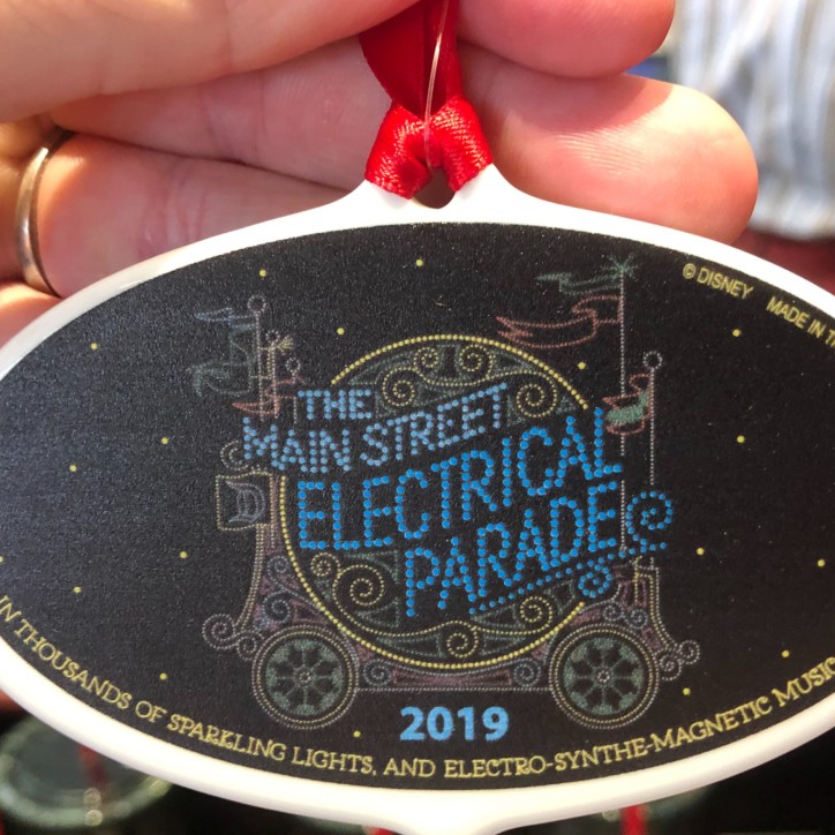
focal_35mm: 41
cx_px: 442
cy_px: 450
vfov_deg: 40.9
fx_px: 1119
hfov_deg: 40.9
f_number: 1.8
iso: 64
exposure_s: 1/15
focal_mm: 4
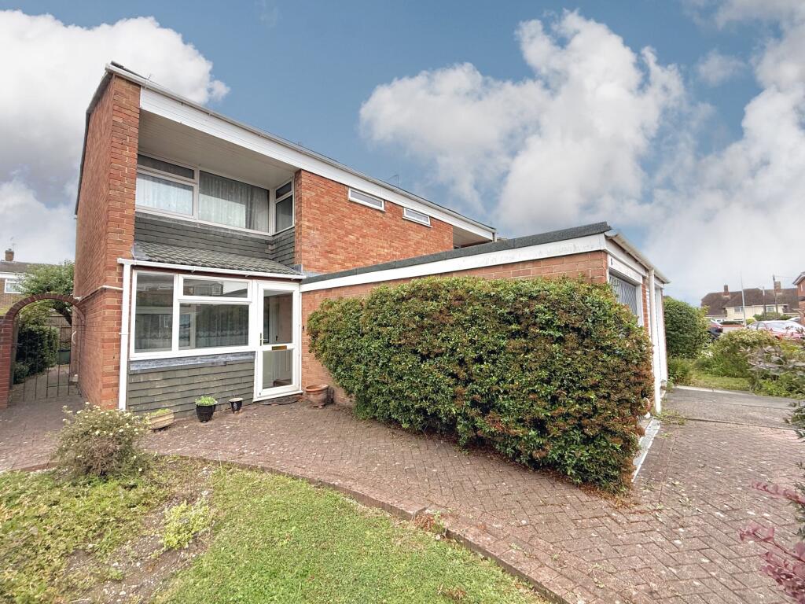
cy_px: 302
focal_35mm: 14
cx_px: 402
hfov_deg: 102.1
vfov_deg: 85.7
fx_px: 326
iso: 64
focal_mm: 2.22
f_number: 2.2
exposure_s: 1/313
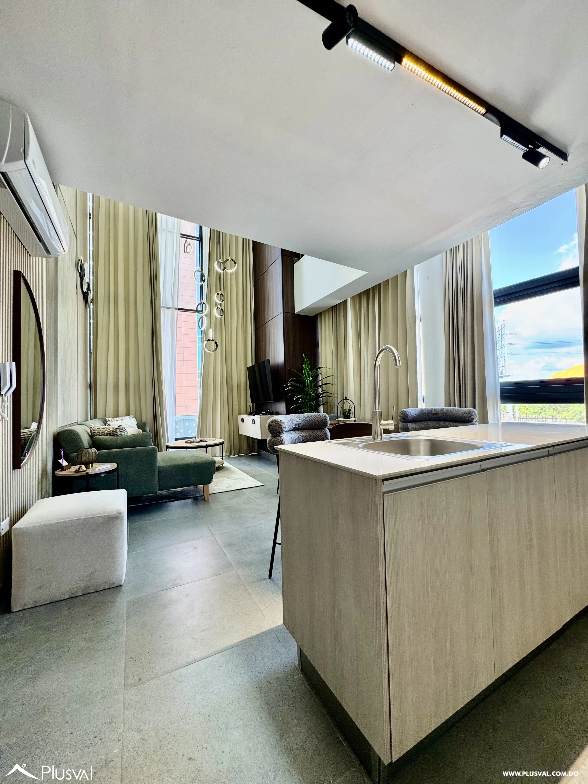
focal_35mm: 14
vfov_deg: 102.1
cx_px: 294
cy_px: 392
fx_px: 317
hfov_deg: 85.7
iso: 125
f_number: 2.2
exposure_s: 1/120
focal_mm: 2.22
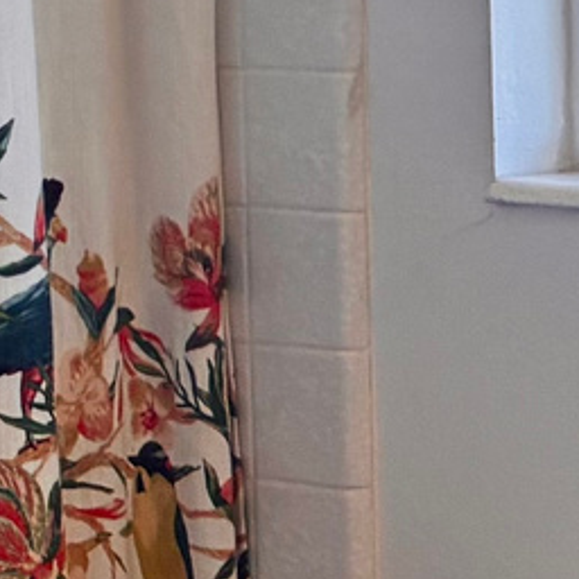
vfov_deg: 9.5
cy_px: 337
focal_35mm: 184
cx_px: 758
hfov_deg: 9.3
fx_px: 3482
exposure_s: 1/124
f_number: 1.64
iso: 64
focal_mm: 4.2
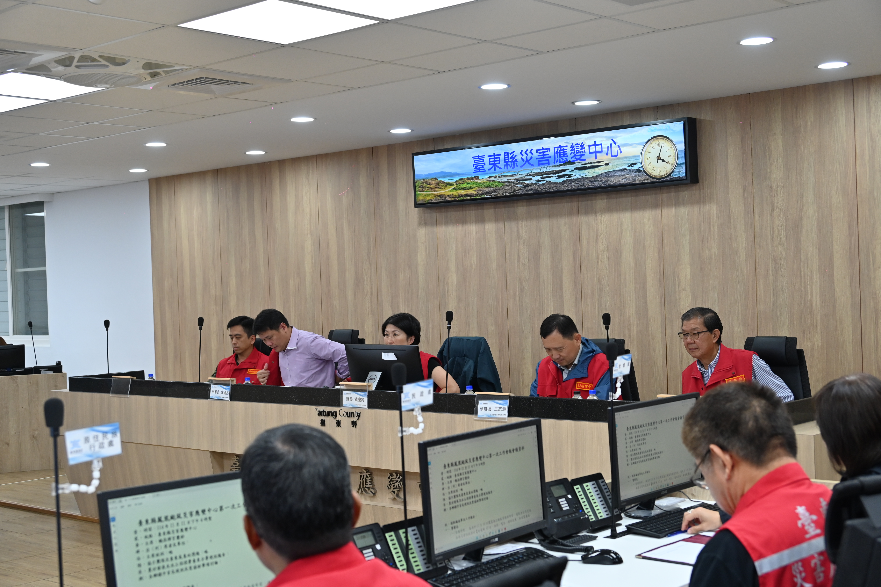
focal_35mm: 48
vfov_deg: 28.1
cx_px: 440
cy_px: 294
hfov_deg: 41.1
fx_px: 1174
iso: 900
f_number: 5.3
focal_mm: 48
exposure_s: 1/125
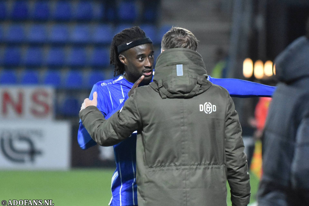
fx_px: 2575
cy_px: 103
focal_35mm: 300
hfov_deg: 6.9
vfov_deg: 4.6
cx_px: 154
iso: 3200
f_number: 2.8
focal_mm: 200
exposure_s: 1/640
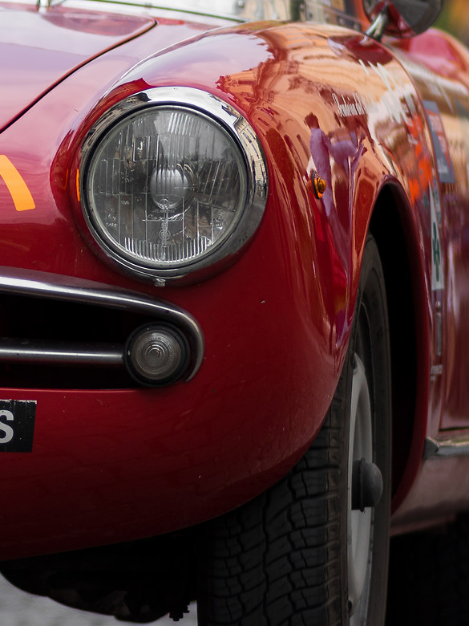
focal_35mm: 533
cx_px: -211
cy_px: 171
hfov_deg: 2.8
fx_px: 9629
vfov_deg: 3.7
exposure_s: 1/2000
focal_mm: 180
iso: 140
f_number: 2.8
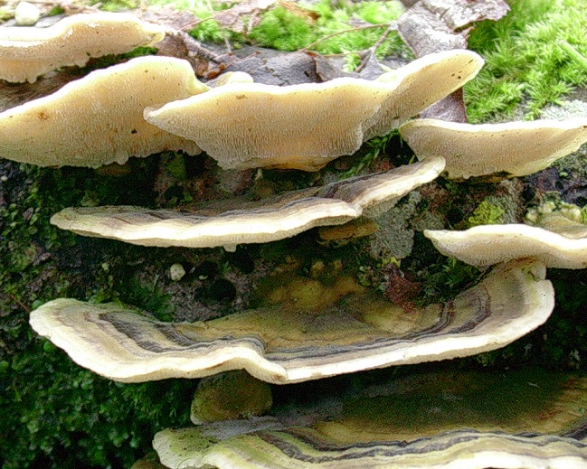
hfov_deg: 24.1
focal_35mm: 79
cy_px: 236
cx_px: 293
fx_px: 1372
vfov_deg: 19.4
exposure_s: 1/32
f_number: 3.8
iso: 188
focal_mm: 11.3
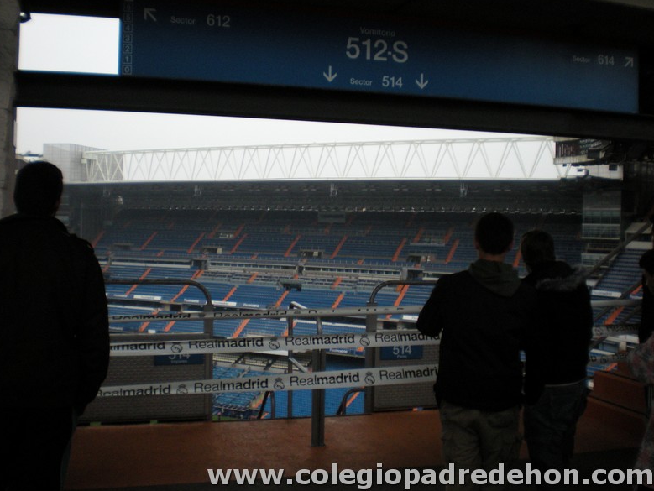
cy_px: 242
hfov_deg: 47.8
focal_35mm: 39
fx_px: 737
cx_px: 325
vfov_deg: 36.8
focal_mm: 6.3
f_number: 3.1
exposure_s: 1/51.6
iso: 200
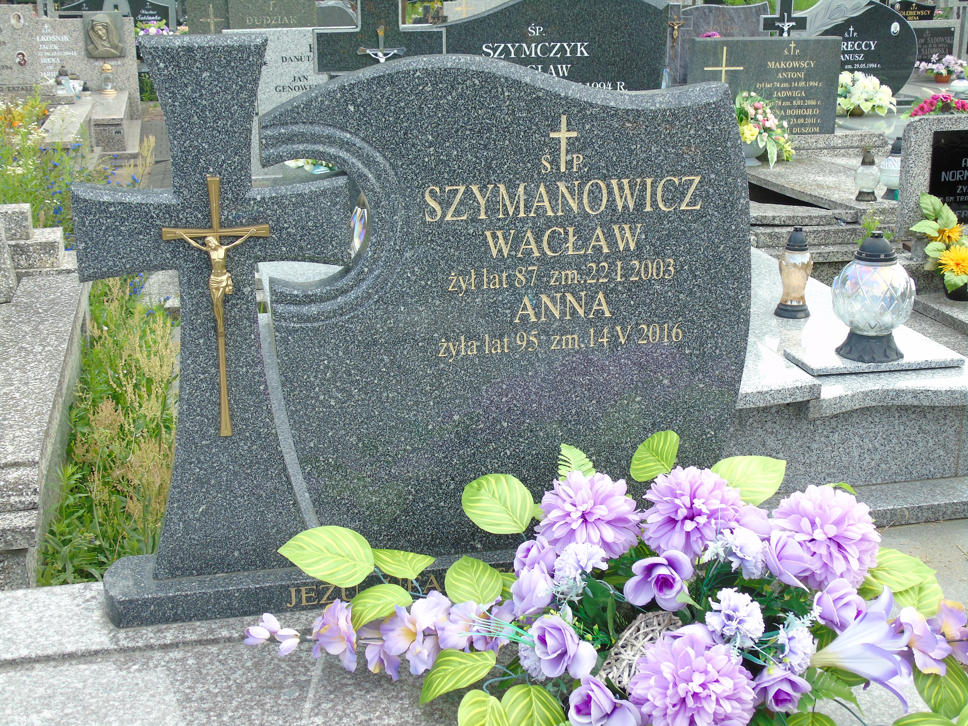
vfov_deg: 31.5
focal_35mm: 46
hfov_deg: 41.2
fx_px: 1286
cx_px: 484
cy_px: 363
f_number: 4.1
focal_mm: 8.2
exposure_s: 1/100
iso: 80
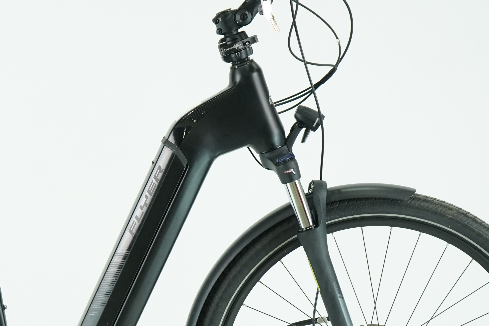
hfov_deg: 19.1
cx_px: 84
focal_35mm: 106
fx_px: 1440
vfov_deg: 12.9
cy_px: 251
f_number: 5
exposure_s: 1/200
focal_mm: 52
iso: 1600
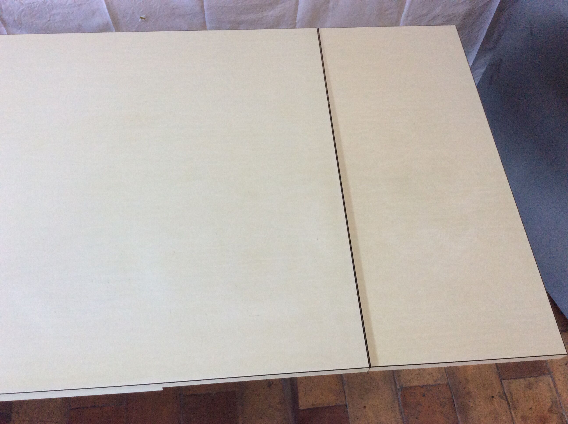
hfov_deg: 56.9
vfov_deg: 44.1
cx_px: 284
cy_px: 212
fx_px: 524
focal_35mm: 32
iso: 125
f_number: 2.4
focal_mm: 3.3
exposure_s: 1/25
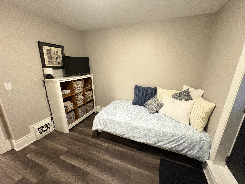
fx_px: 99
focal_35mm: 14
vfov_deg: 85.7
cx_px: 122
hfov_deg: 102.1
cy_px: 92
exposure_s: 1/60
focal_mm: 2.22
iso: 640
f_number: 2.2
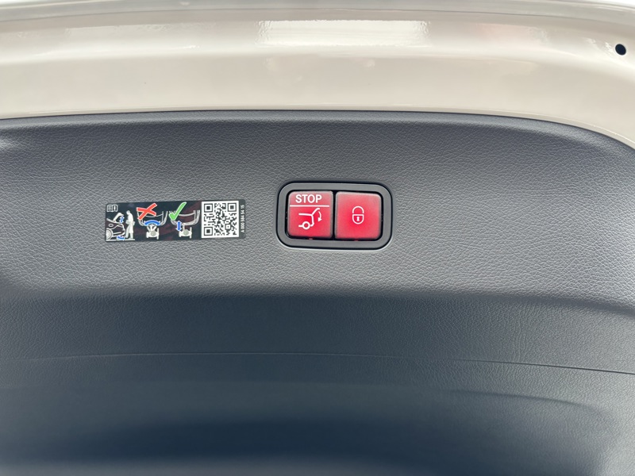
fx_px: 477
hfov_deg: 67.3
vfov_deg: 53.1
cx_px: 318
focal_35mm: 26
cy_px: 238
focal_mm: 5.96
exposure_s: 1/121
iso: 100
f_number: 1.6
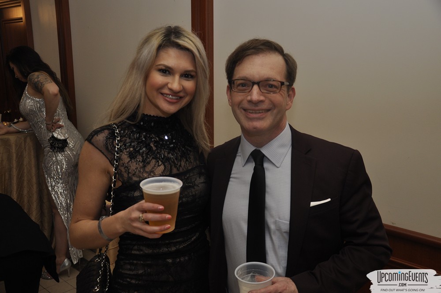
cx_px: 220
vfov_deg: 35.4
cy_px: 146
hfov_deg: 51.3
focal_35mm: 38
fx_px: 459
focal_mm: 25
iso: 400
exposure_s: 1/60
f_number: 5
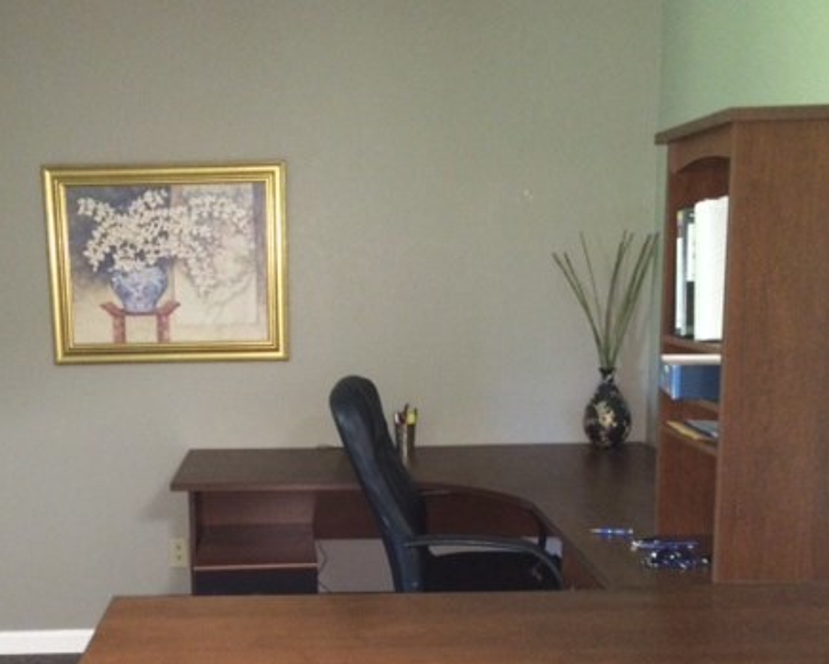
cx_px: 289
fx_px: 1055
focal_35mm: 43
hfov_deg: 42.4
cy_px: 426
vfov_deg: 34.7
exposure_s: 1/16
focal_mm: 4.12
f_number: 2.2
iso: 320
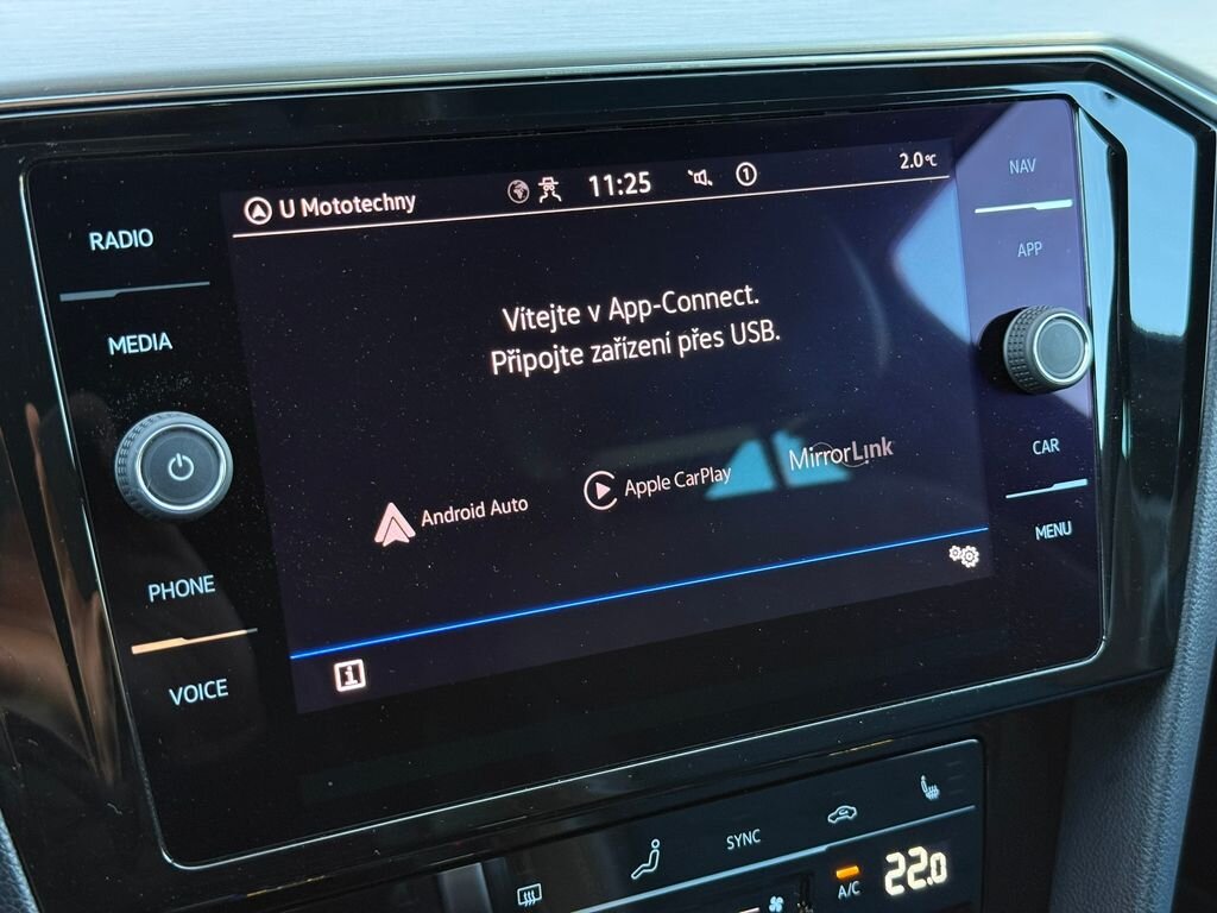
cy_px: 456
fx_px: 1688
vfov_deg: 30.3
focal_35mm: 48
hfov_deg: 39.7
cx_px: 608
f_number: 1.78
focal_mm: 6.76
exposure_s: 1/60
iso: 200
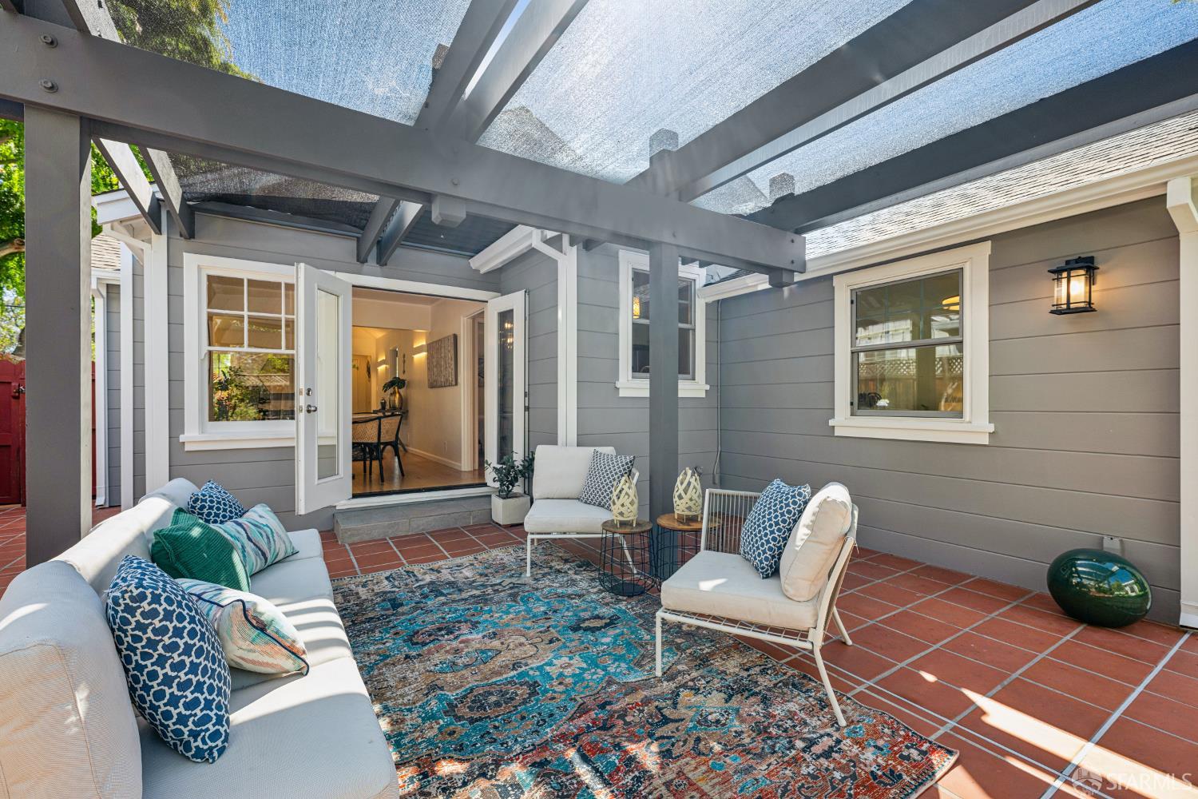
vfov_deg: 75.5
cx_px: 599
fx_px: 516
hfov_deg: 98.5
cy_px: 400
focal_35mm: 16
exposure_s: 1/50
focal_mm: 15.5
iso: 125
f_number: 8
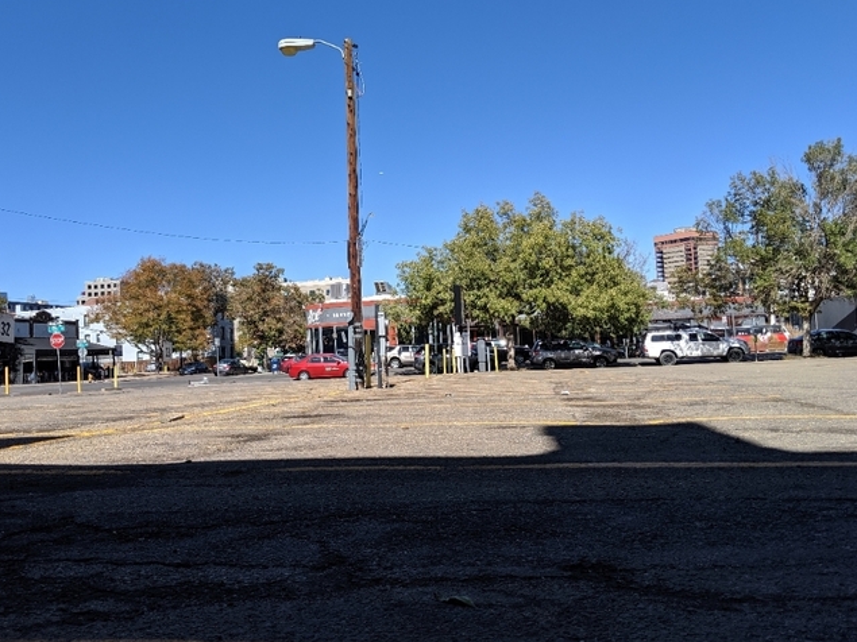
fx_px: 842
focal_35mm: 34
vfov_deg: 41.7
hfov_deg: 53.6
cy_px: 295
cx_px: 344
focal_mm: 4.44
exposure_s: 1/2611
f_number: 1.8
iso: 59
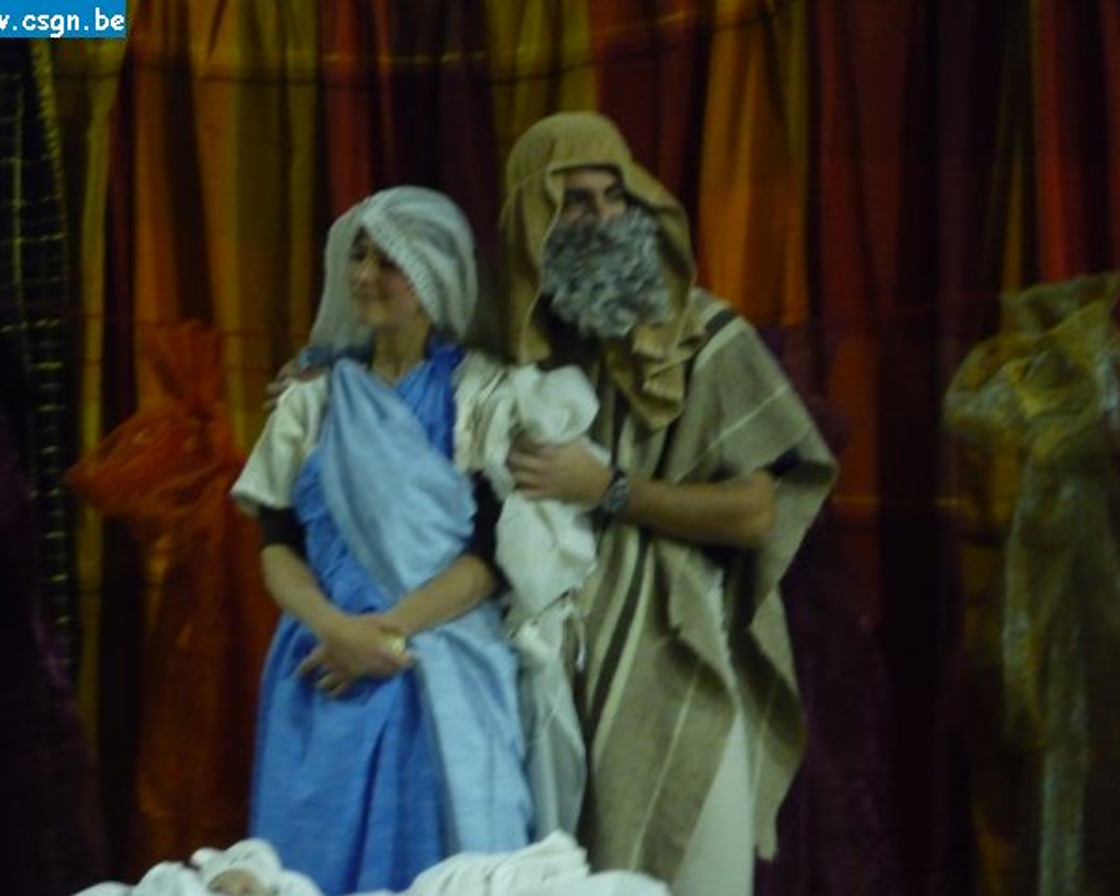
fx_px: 9715
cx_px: 540
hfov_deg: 6.6
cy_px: 448
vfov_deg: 5.3
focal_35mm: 293
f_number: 4.9
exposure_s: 1/8
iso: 800
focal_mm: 47
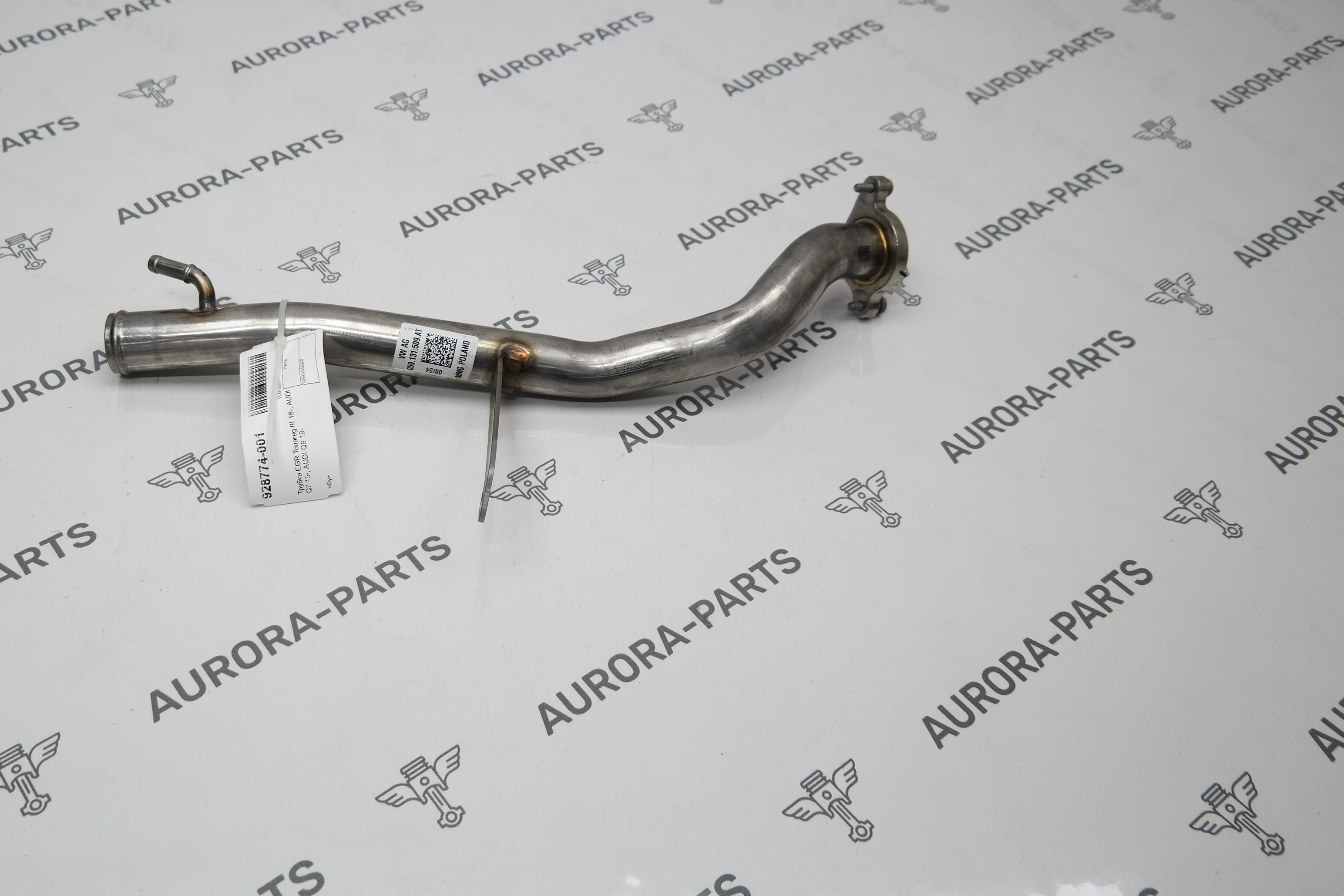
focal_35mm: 34
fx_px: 1269
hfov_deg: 55.2
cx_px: 505
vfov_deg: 38.6
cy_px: 337
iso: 100
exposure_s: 1/80
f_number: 3.5
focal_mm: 18
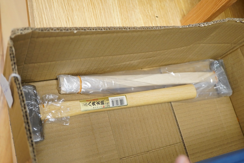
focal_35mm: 45
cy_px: 82
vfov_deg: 29.9
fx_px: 305
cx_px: 122
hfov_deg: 43.6
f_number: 3.5
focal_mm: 30
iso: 1250
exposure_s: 1/125
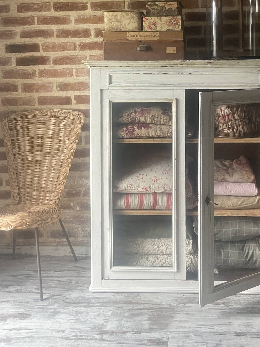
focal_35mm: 43
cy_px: 70
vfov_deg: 42.0
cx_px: 183
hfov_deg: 33.2
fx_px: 431
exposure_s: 1/60
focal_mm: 5.1
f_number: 1.6
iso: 500
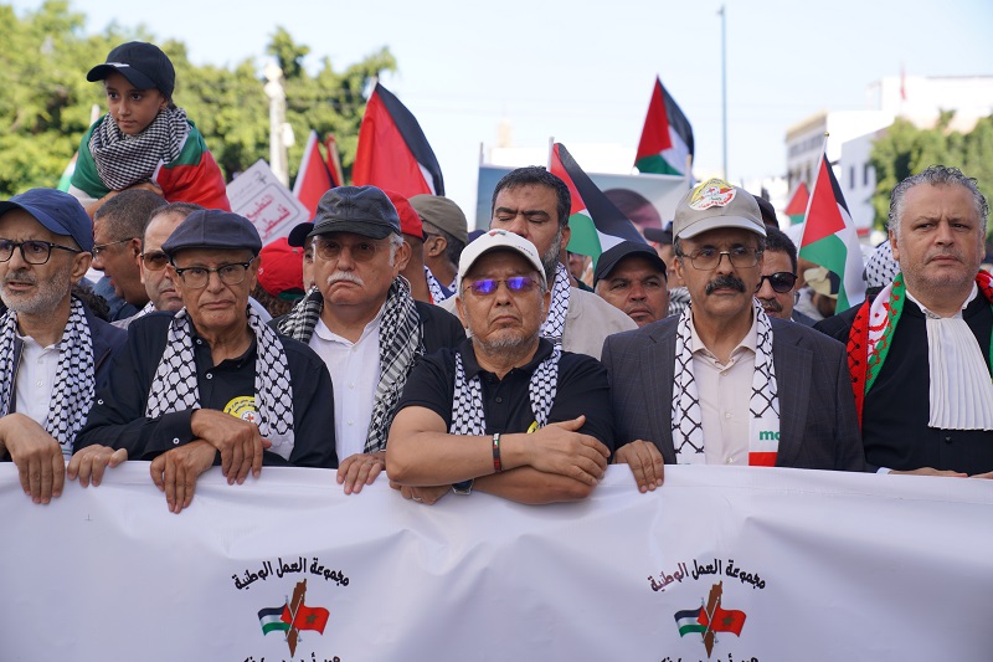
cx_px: 496
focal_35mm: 70
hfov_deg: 28.8
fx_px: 1930
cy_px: 331
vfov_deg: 19.4
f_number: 4
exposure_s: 1/250
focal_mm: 70
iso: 100
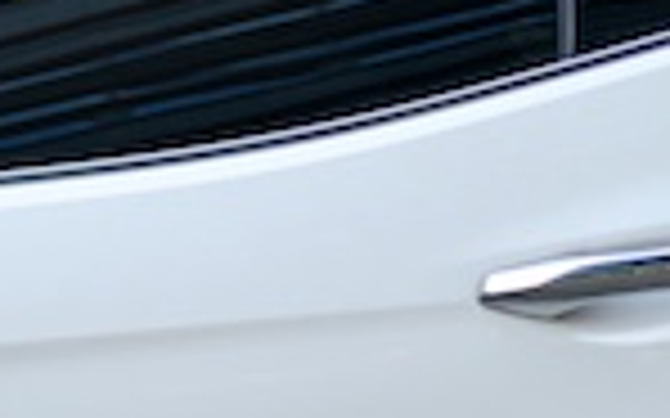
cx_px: -985
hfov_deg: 9.6
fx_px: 3486
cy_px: 483
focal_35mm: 191
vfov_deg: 6.8
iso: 320
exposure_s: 1/320
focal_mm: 35
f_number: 1.8
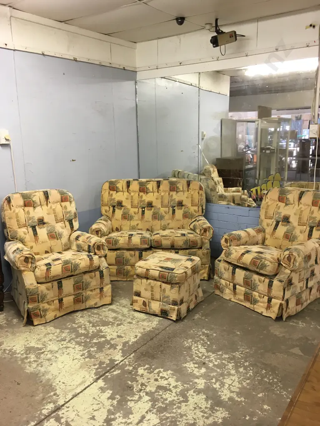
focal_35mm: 29
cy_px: 213
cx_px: 160
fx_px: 357
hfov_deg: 48.2
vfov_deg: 61.7
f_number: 2.2
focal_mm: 4.15
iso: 64
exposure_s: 1/33
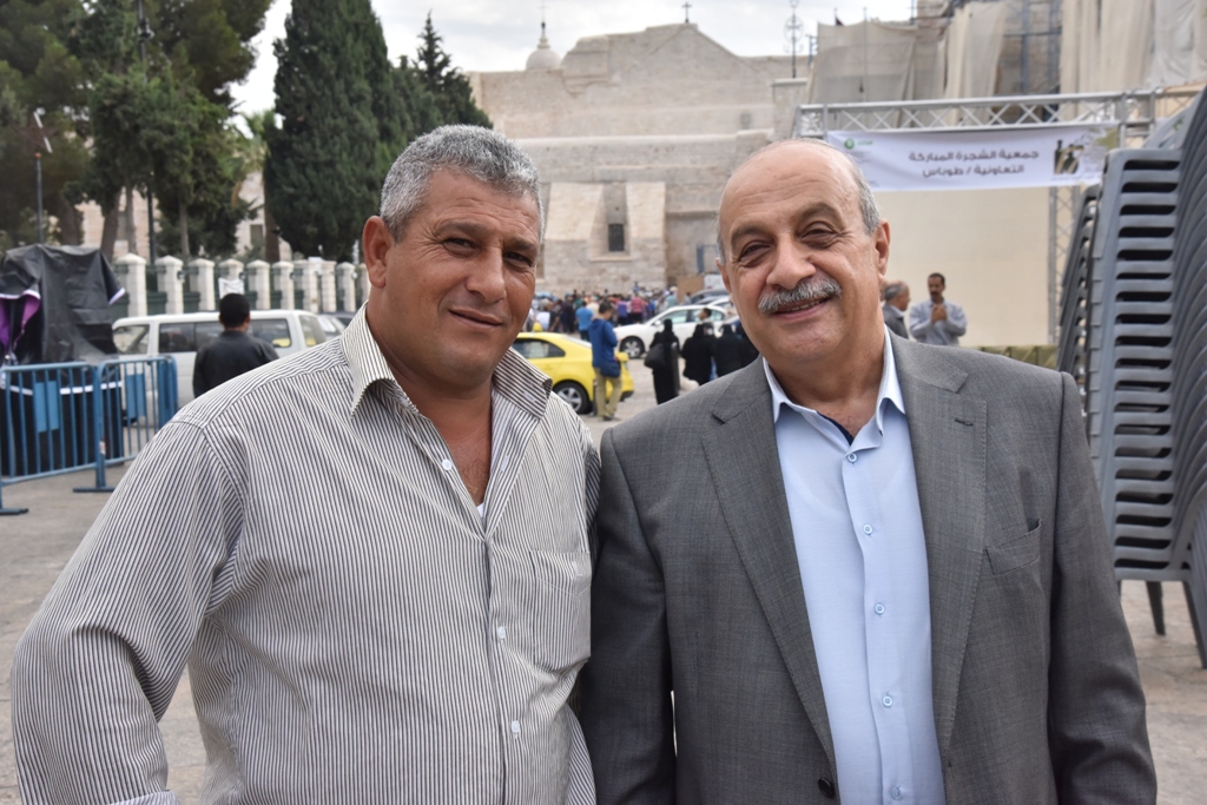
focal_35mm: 50
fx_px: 1677
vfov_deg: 27.0
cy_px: 402
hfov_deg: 39.6
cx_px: 604
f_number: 14
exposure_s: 1/800
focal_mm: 50
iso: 1600
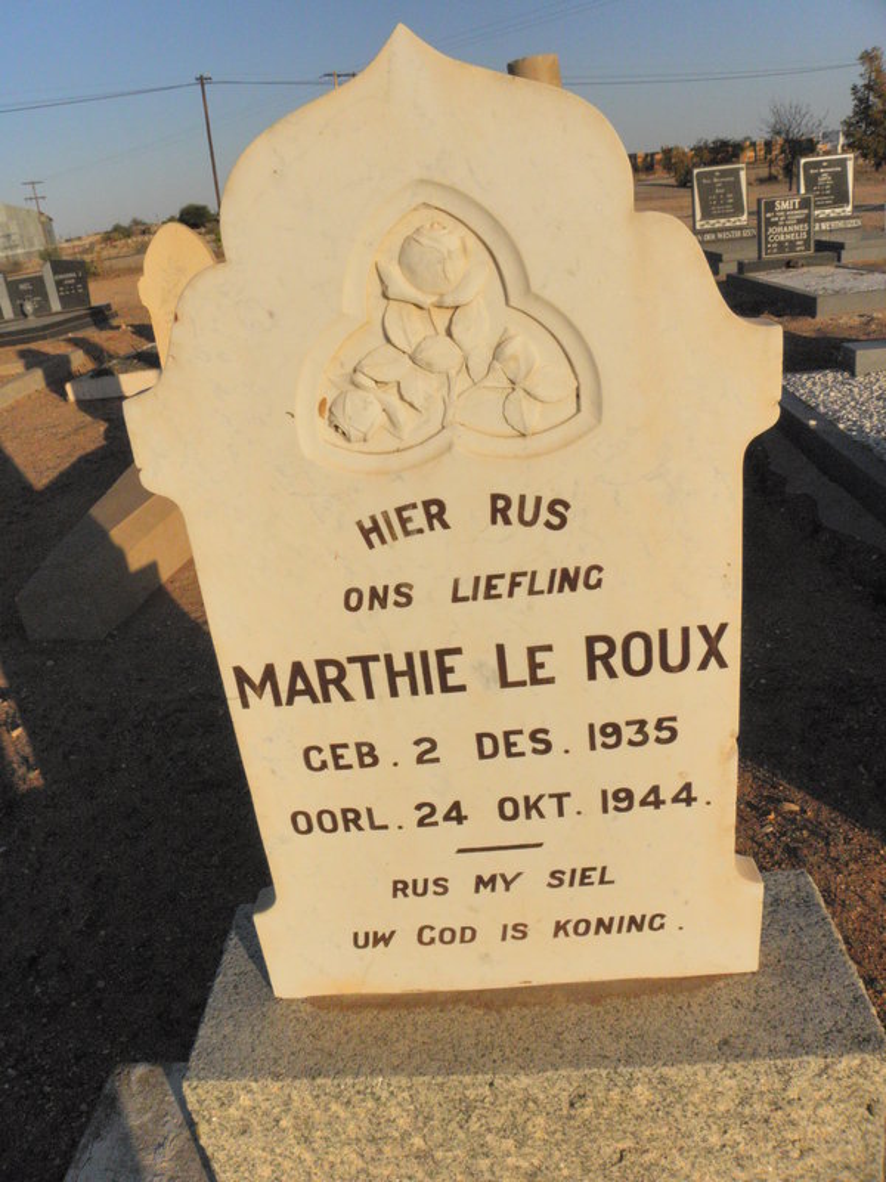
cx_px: 443
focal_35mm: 26
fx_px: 887
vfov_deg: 67.3
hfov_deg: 53.1
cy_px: 591
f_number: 6.3
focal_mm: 4.6
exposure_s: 1/1600
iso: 200
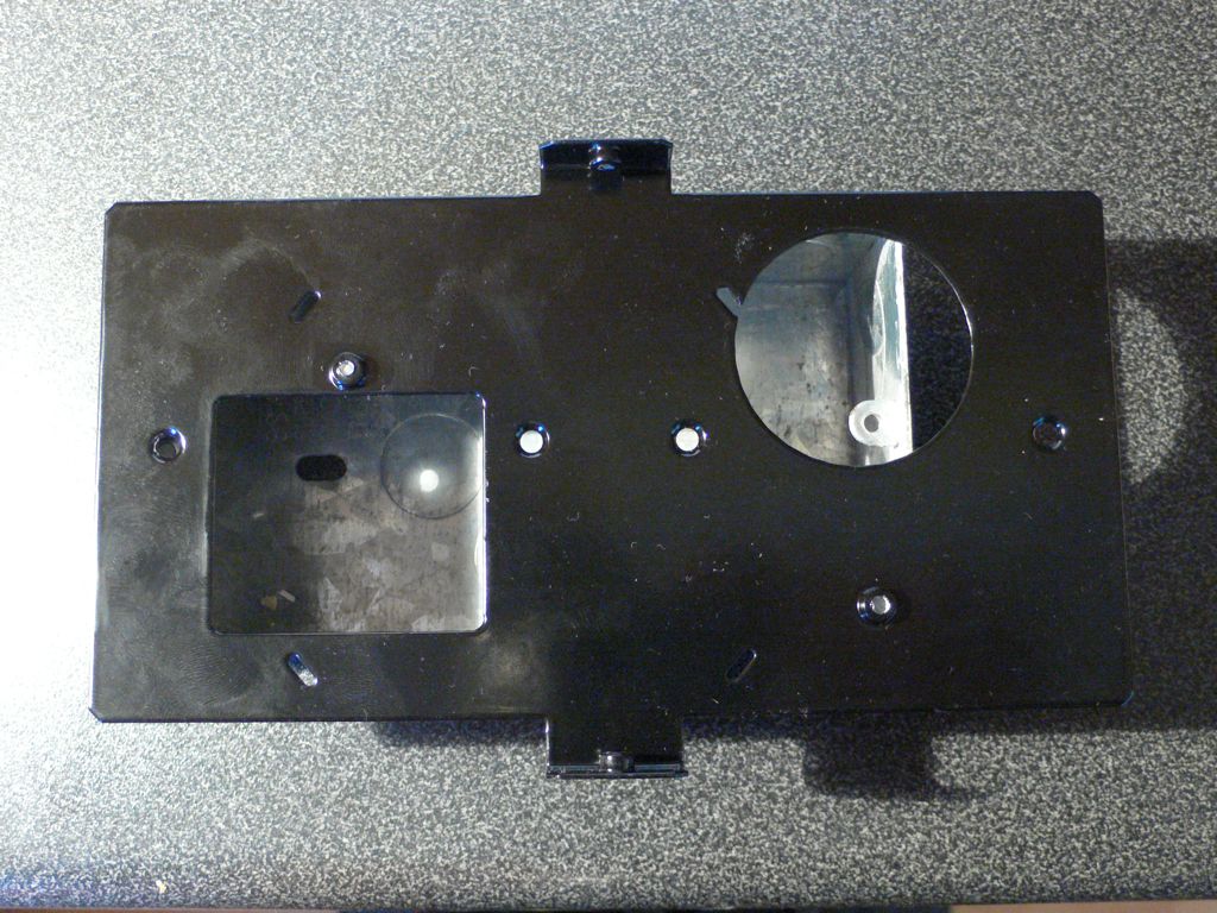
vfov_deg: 35.1
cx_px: 608
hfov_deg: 45.8
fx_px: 1441
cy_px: 456
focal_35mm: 41
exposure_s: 1/4
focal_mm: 7.5
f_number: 3.2
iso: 200
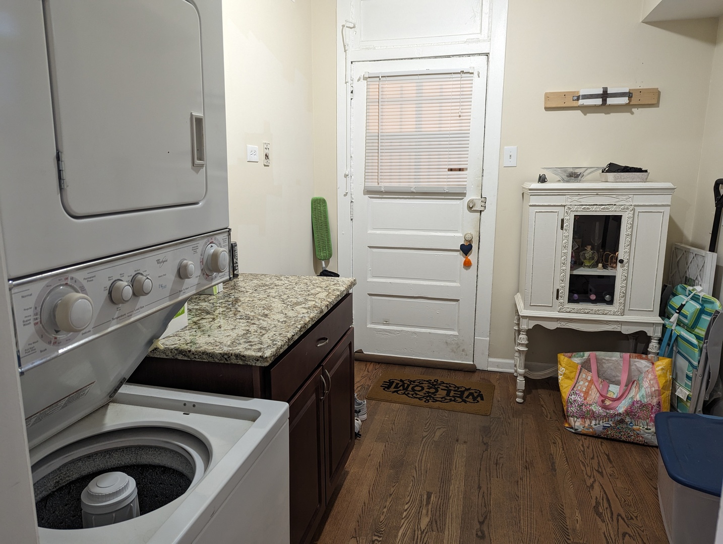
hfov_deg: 71.5
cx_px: 362
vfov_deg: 56.9
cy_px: 272
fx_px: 502
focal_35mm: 24
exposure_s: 1/23.8
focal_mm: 6.81
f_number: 1.85
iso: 211
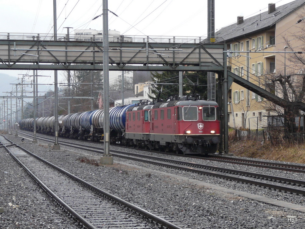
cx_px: 152
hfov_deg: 29.4
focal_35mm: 66
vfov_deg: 22.3
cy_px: 114
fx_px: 582
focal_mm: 10.8
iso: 100
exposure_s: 1/80
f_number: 3.2
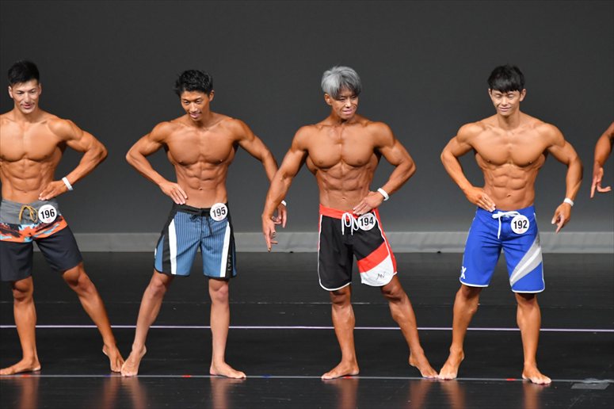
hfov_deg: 6.5
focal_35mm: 315
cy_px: 204
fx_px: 5370
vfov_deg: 4.4
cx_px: 307
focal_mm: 210
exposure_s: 1/400
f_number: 5.6
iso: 4000
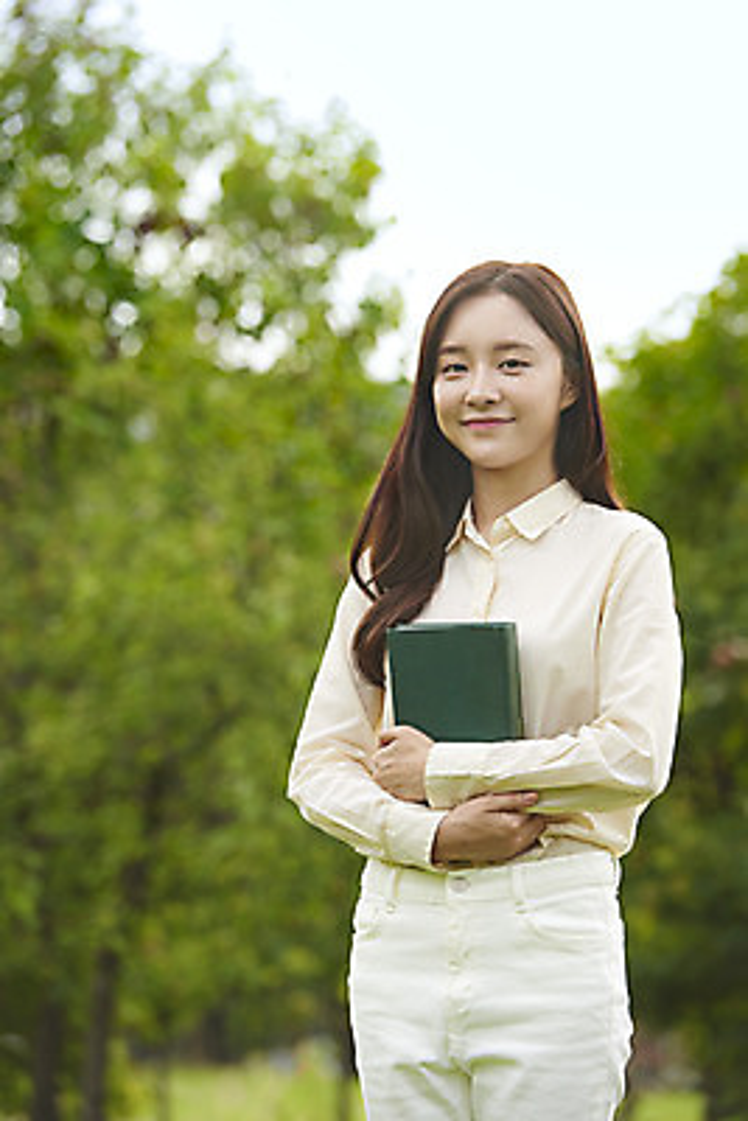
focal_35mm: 185
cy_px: 560
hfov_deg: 7.4
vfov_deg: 11.1
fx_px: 5760
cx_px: 374
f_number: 4.5
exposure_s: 1/125
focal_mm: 185
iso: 320
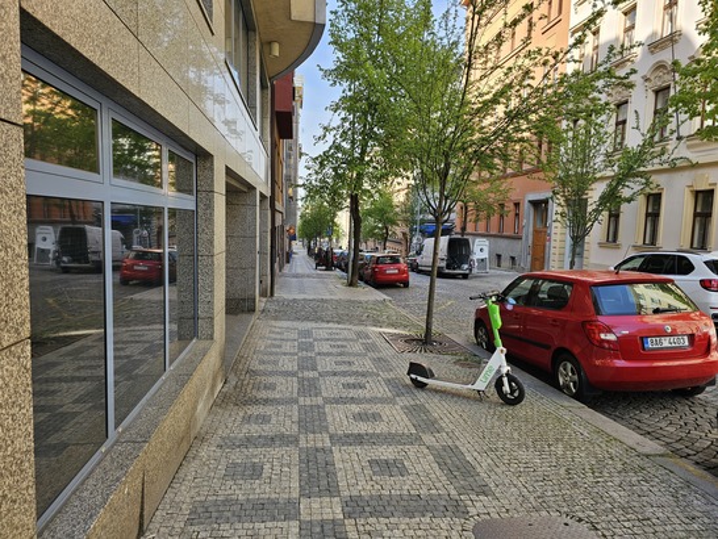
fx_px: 477
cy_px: 270
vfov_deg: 58.9
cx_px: 359
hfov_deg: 73.9
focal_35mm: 23
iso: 12
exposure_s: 1/180
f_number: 1.7
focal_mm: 6.3
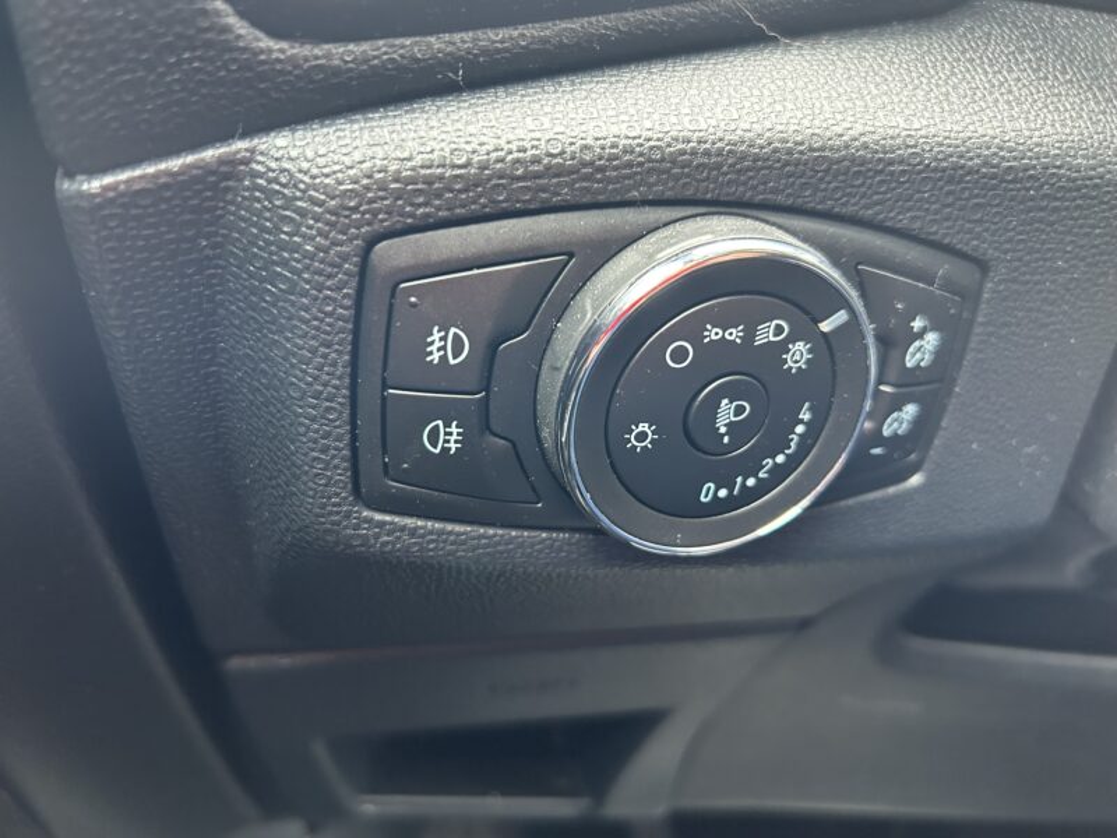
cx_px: 558
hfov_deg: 67.3
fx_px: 839
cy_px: 419
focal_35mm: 26
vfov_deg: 53.1
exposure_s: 1/60
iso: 320
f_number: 1.5
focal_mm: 5.7
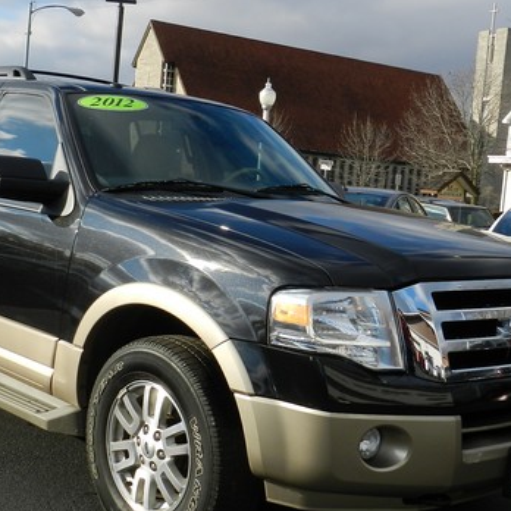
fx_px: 868
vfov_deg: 32.8
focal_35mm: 52
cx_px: 179
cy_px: 250
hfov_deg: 32.6
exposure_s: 1/1000
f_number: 3.7
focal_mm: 5.6
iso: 160
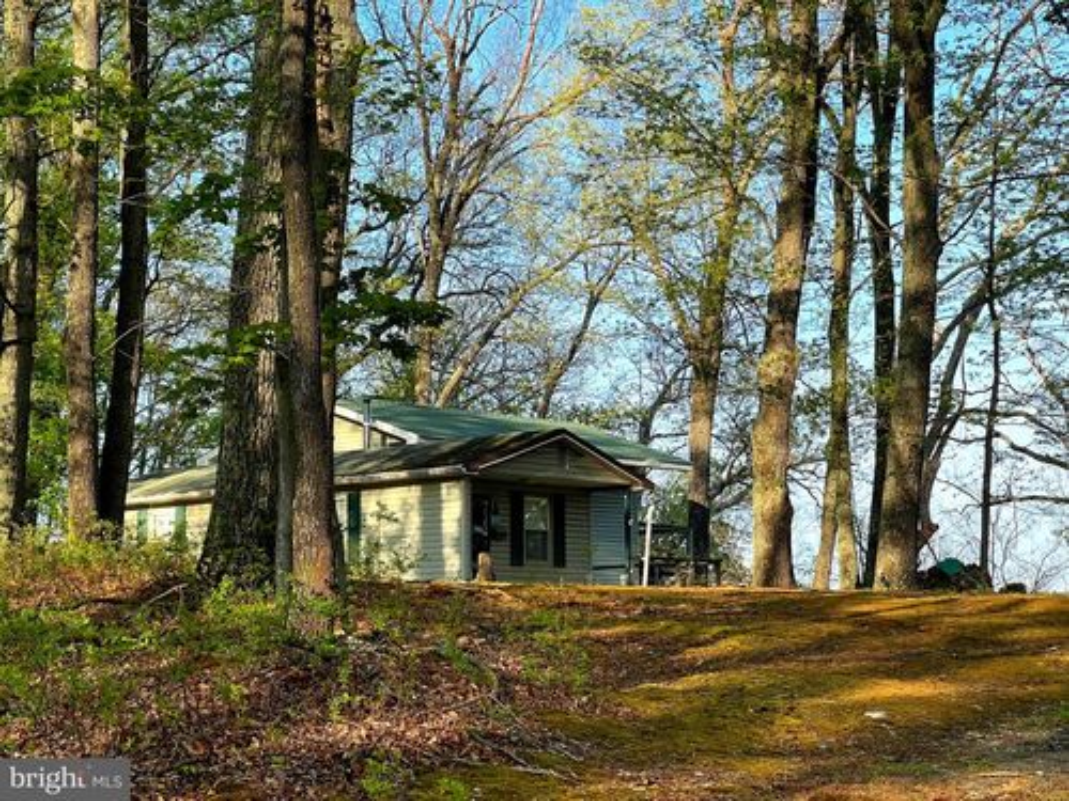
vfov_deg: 19.1
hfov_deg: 25.3
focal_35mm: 77
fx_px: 2378
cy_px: 400
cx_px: 534
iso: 32
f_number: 2.8
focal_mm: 9
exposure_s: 1/232
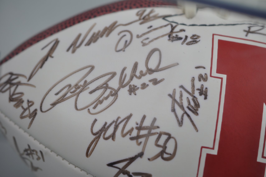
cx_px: 133
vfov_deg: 22.6
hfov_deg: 33.4
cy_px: 88
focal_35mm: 60
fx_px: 443
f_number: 4.5
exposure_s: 1/80
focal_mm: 40
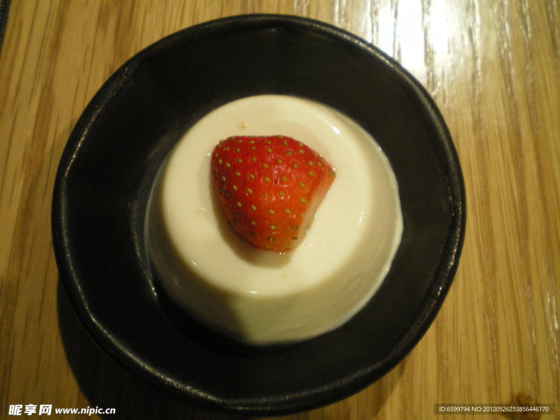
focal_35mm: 38
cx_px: 280
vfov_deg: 37.7
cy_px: 210
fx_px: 615
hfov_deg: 49.0
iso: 320
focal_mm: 6.3
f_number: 3.1
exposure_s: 1/50
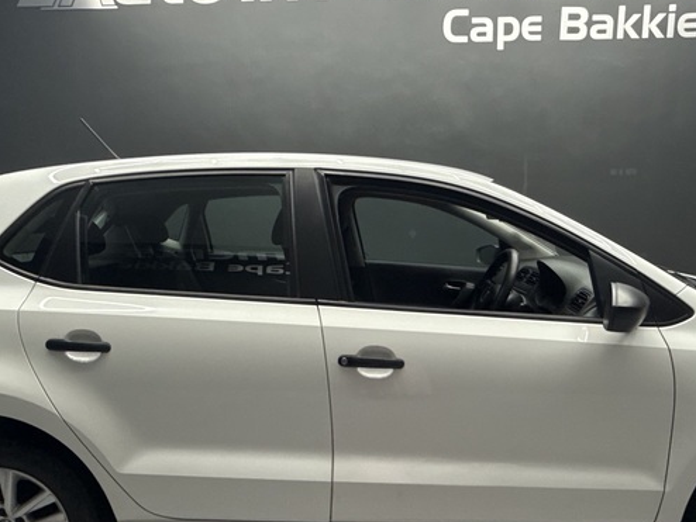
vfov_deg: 47.6
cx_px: 382
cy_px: 339
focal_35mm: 29
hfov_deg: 61.5
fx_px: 583
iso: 200
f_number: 2.2
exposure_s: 1/100
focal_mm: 2.22
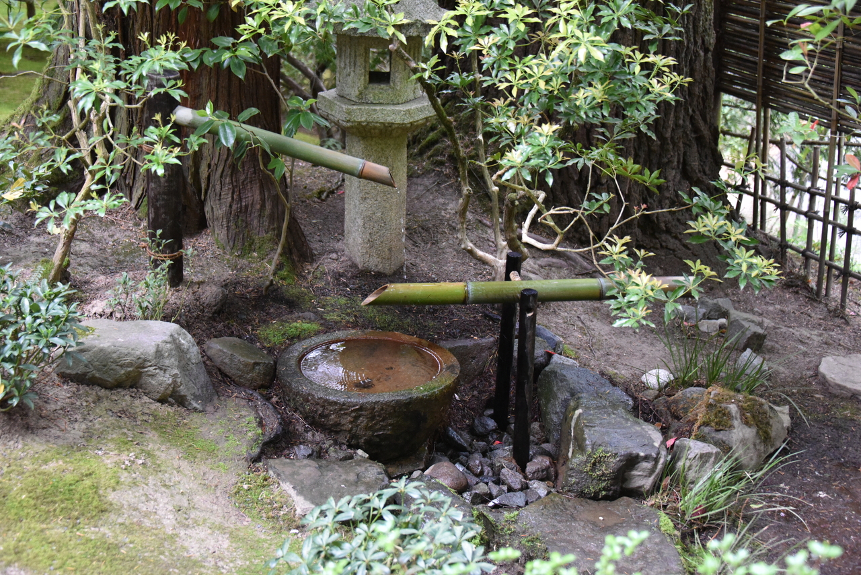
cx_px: 430
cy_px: 288
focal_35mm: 55
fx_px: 1316
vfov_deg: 24.6
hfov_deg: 36.2
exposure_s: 1/125
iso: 5600
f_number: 4.5
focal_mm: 55
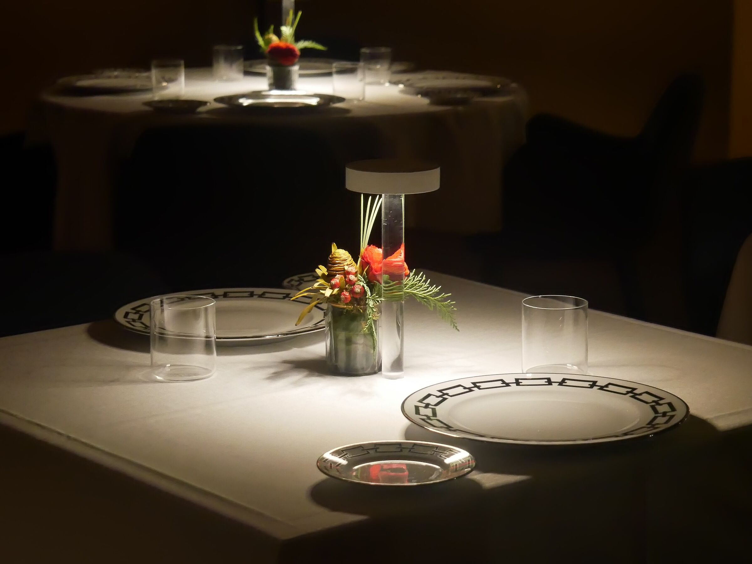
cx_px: 376
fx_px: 2172
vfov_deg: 14.8
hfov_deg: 19.6
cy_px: 282
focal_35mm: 100
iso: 3200
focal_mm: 39
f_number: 5.3
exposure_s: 1/50
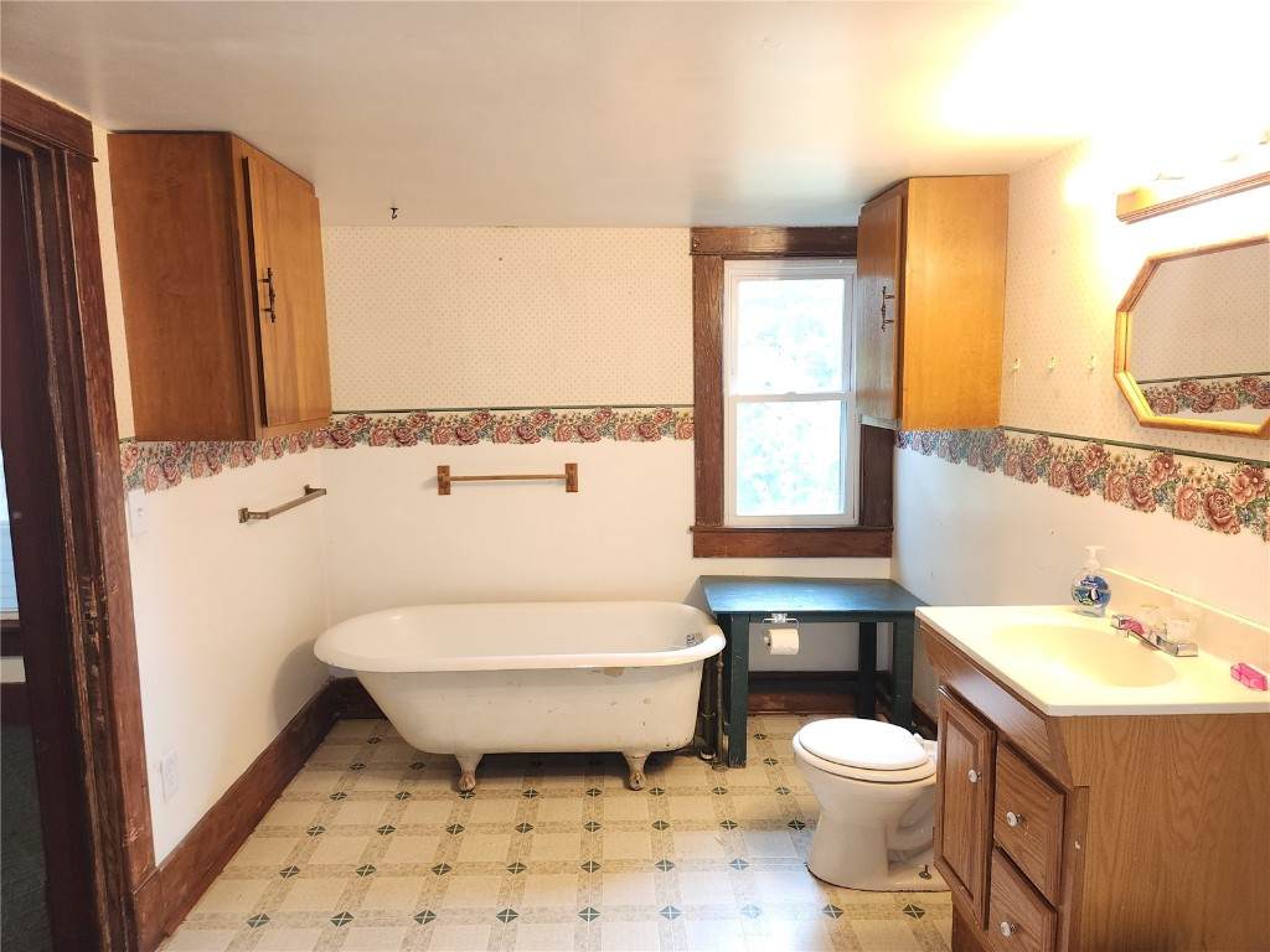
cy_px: 476
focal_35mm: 23
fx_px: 844
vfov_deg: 58.9
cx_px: 635
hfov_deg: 73.9
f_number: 1.8
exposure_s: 1/30
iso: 100
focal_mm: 5.4
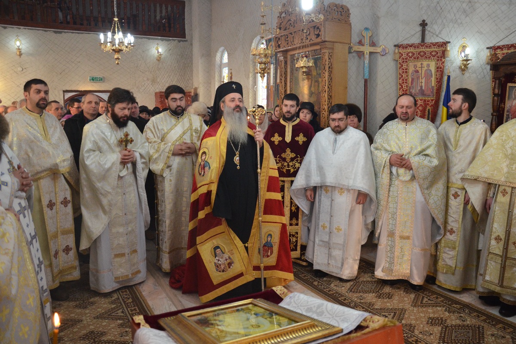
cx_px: 258
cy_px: 172
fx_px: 387
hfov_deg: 67.4
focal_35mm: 27
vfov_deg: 47.9
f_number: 3.5
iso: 2000
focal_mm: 18
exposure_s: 1/125
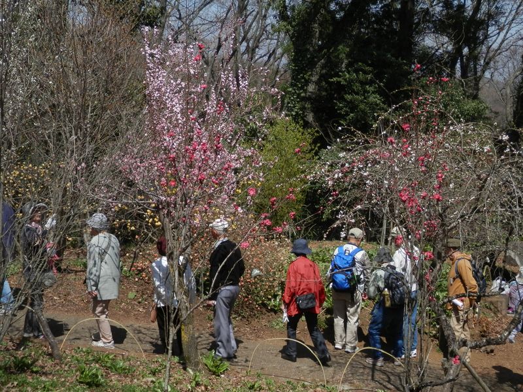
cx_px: 262
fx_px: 907
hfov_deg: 32.2
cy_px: 196
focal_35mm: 60
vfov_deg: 24.4
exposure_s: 1/800
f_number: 4.2
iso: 80
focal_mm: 10.8
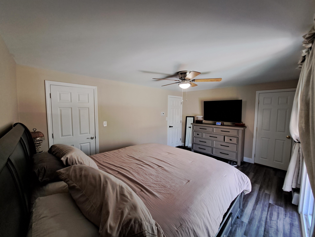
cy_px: 118
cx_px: 158
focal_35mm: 13
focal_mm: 1.74
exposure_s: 1/30
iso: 200
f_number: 2.2
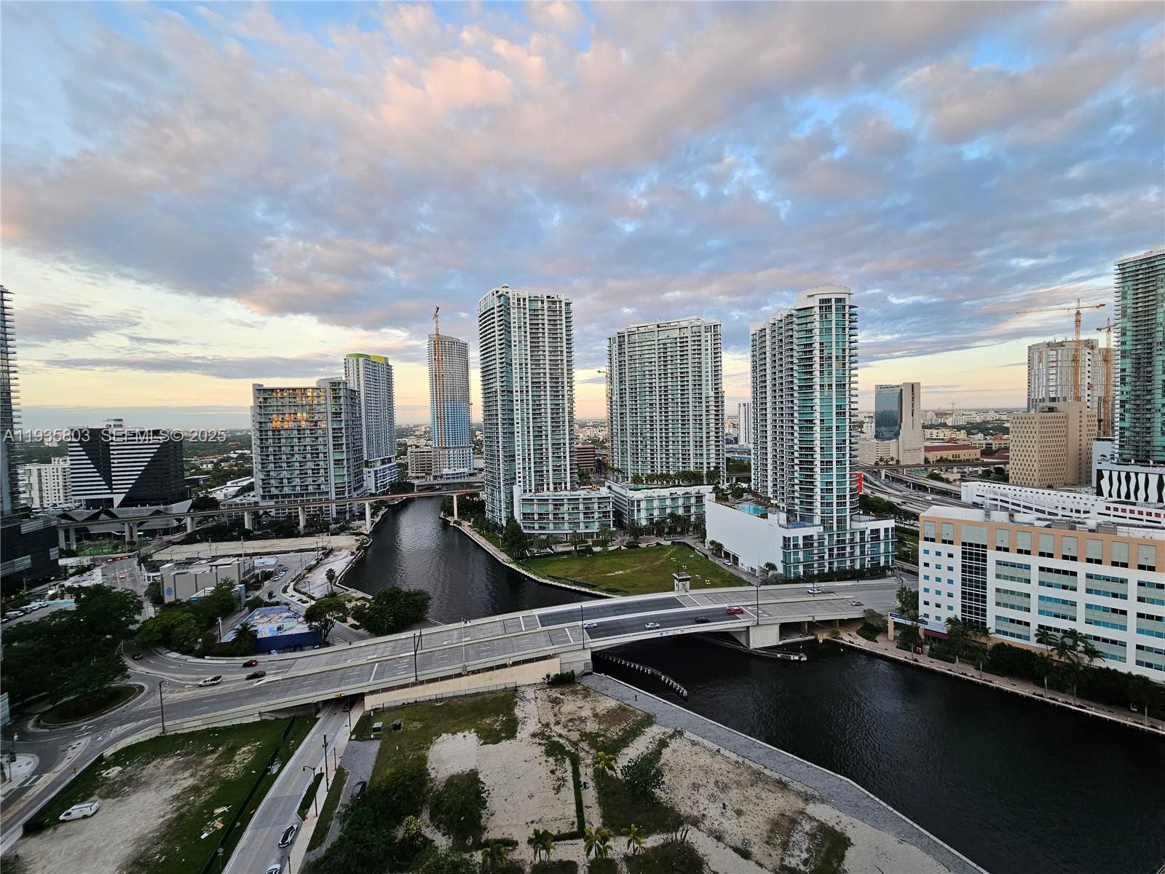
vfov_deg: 89.9
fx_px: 438
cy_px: 437
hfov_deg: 106.2
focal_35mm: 13
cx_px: 582
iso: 80
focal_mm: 2.2
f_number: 2.2
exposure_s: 1/212
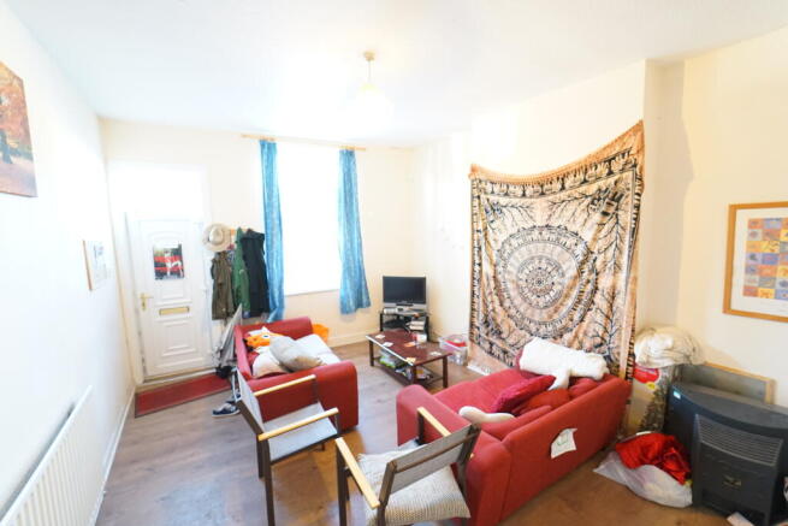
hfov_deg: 104.2
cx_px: 394
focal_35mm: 14
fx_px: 306
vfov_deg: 81.2
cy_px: 263
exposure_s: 1/25
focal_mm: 14
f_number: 4.5
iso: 4000
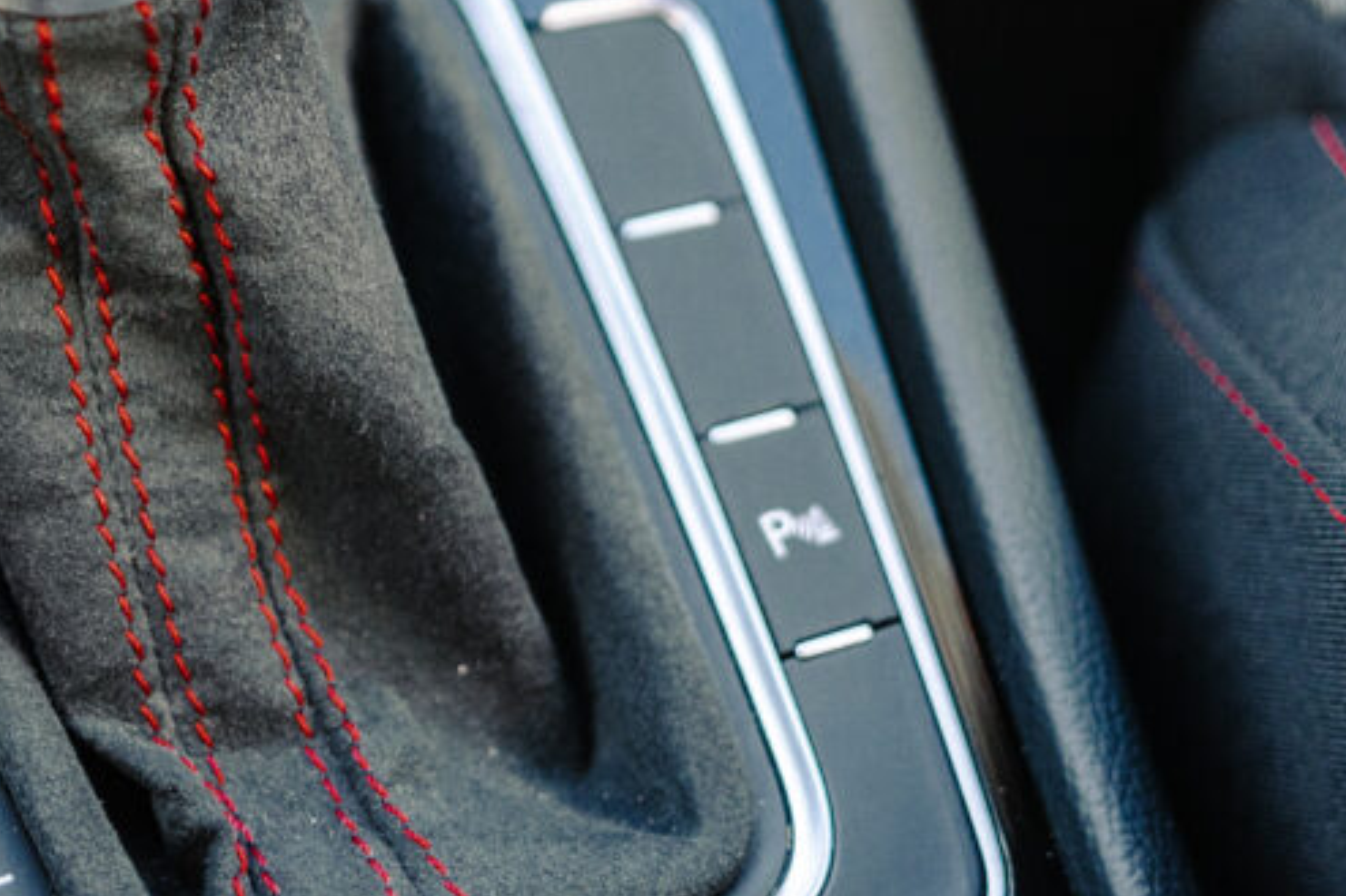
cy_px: -38
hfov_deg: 15.0
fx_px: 5083
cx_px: 196
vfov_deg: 10.0
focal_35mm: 136
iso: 100
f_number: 1.4
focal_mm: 35
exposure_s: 1/160
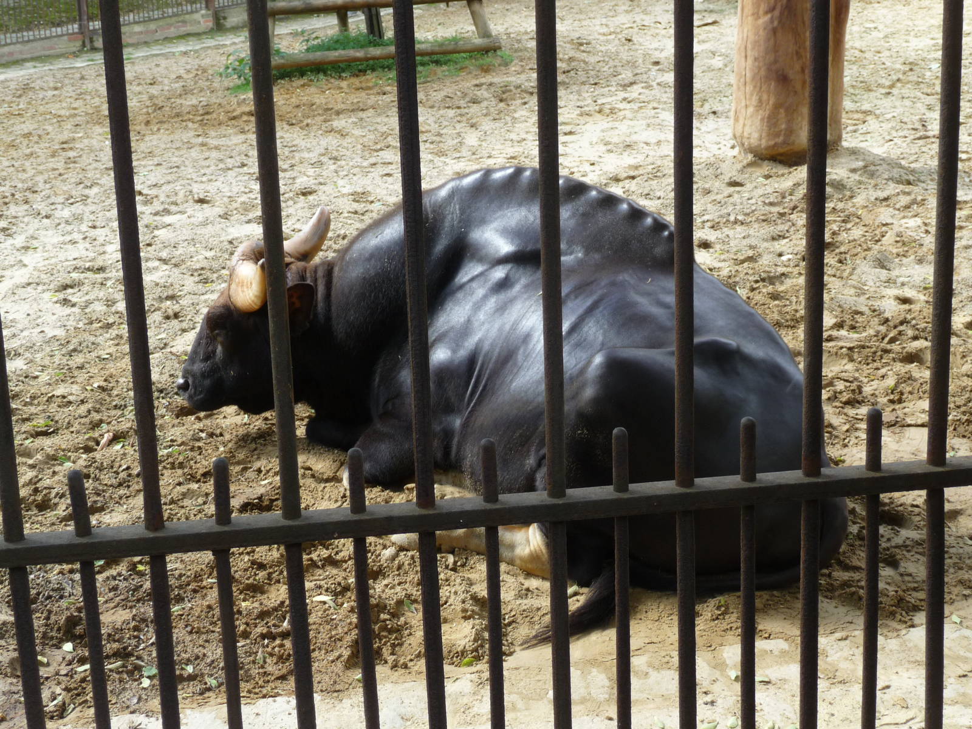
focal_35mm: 55
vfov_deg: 26.6
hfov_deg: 34.9
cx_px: 486
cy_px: 364
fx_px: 1544
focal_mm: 9.3
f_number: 4.3
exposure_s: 1/60
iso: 100
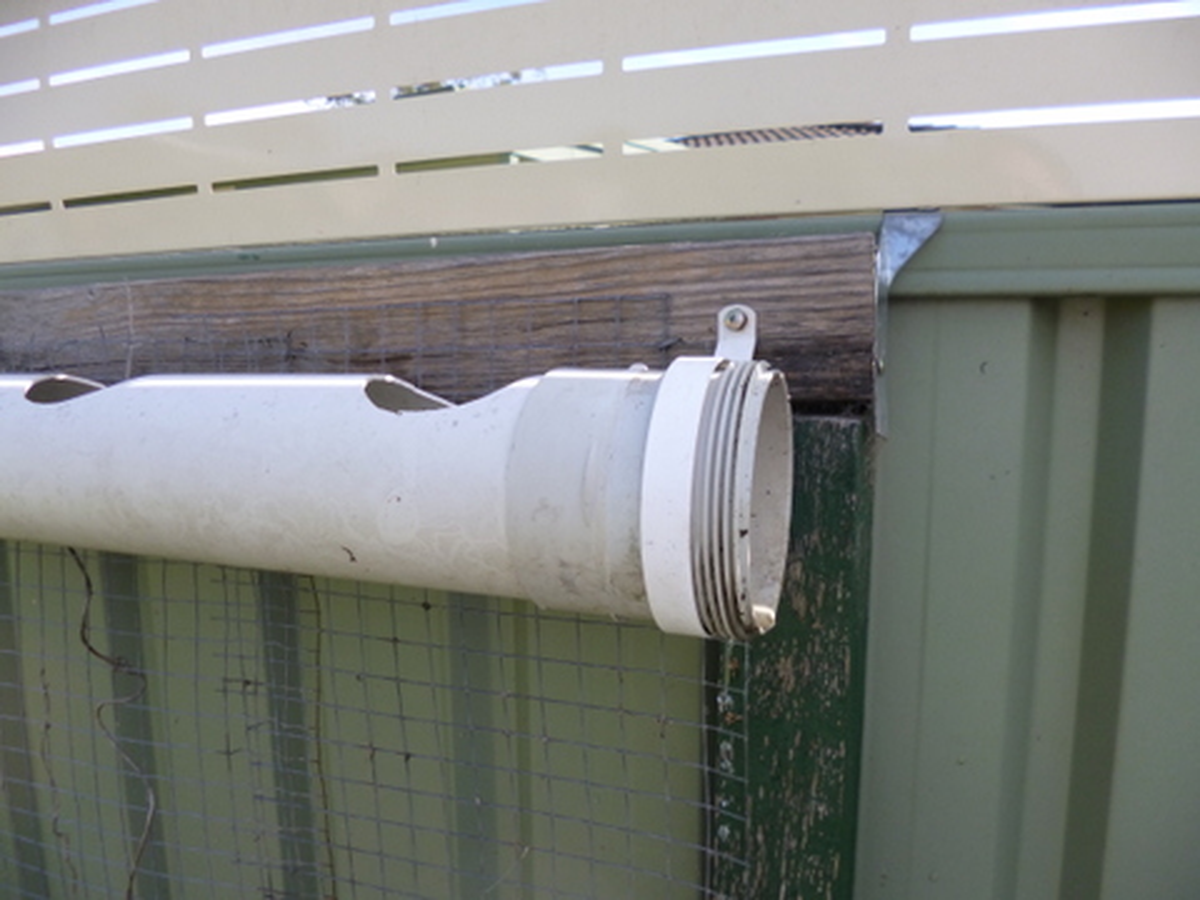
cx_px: 600
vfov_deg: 56.8
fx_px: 832
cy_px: 450
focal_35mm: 24
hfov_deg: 71.6
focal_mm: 4.3
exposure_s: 1/640
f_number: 2.5
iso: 160
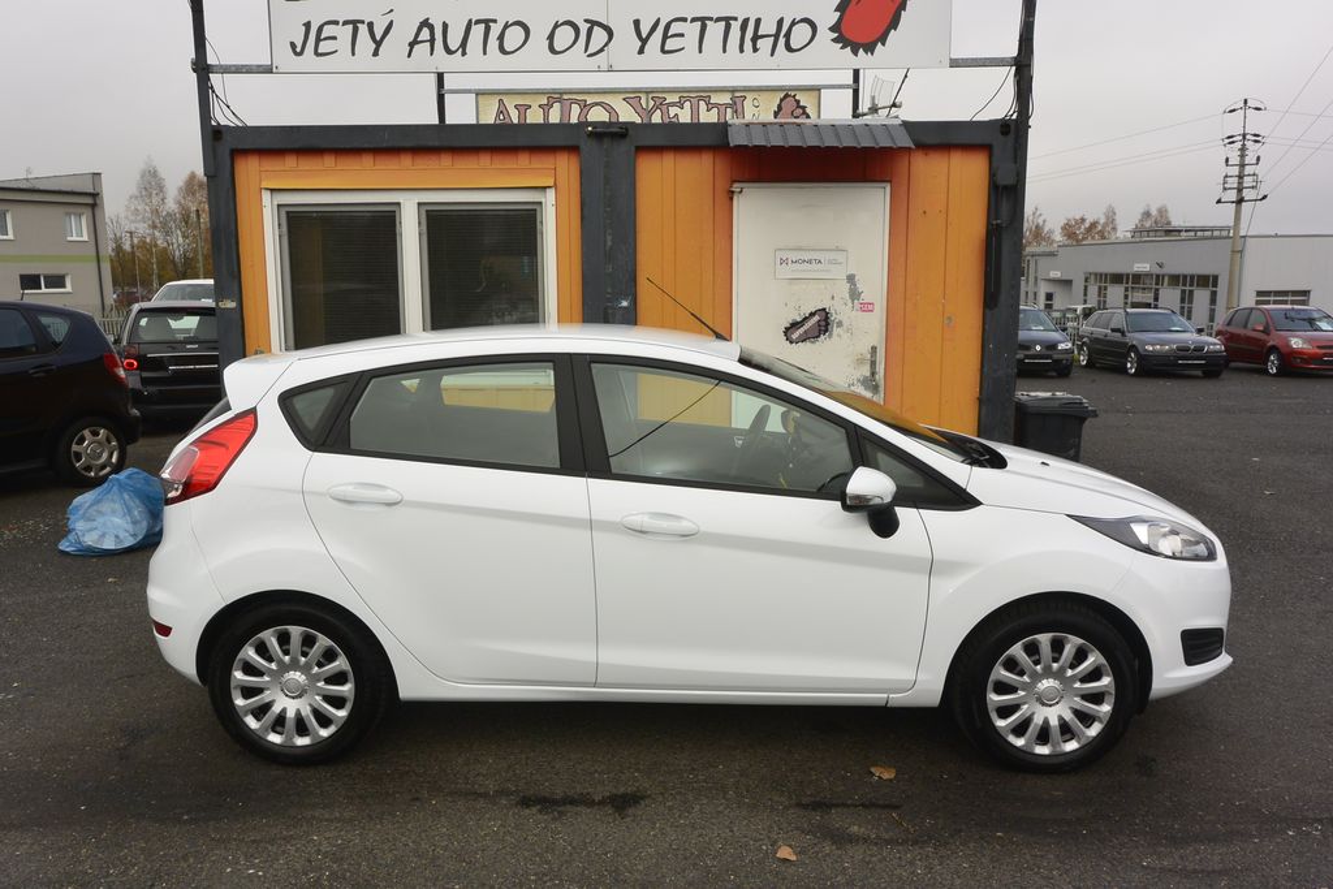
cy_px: 444
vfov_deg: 47.9
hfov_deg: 67.4
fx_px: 1000
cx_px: 666
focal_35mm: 27
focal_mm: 10
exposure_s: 1/250
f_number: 8
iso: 160
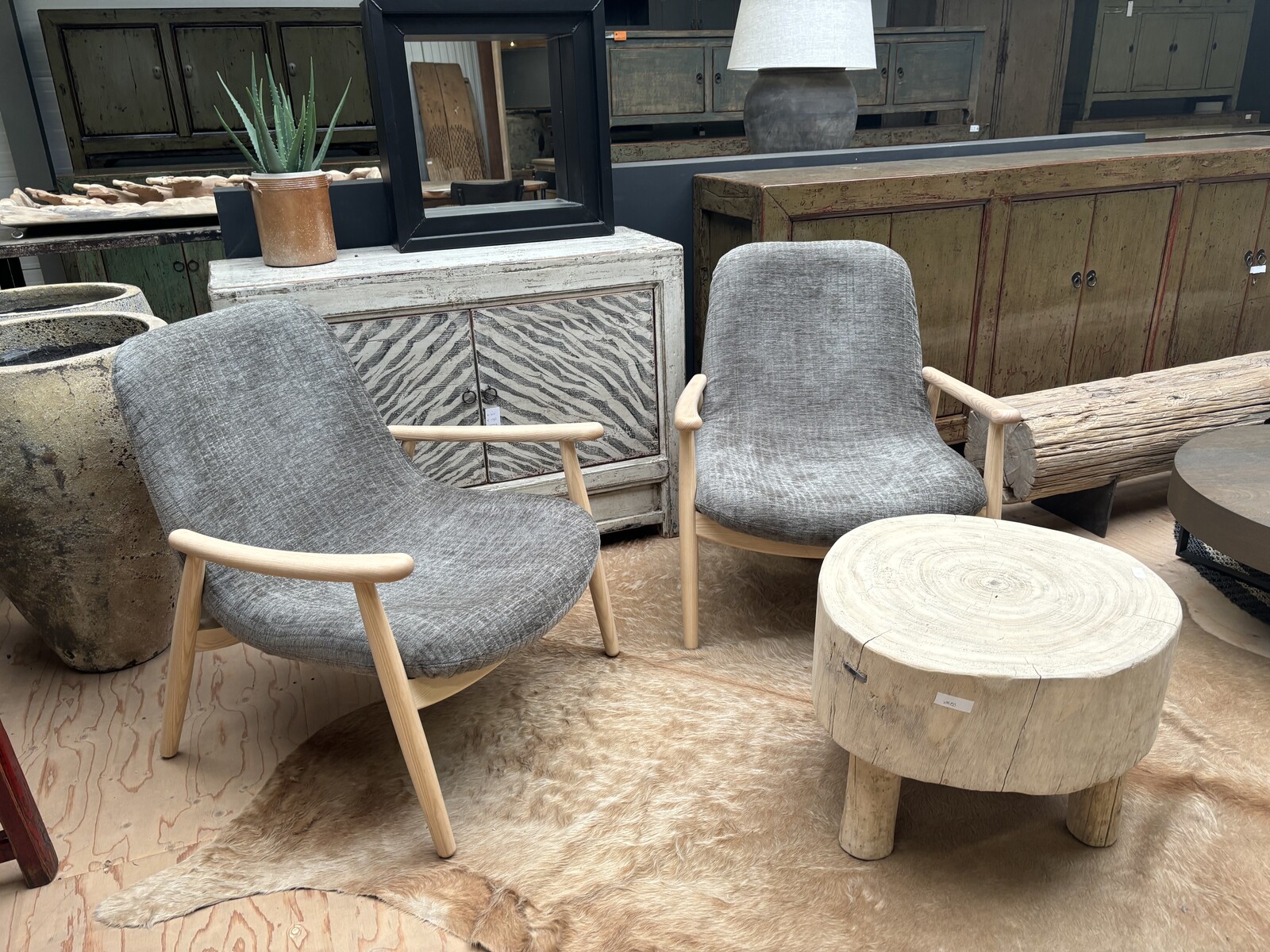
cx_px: 635
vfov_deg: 53.1
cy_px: 476
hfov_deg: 67.3
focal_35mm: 26
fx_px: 954
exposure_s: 1/100
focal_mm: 5.96
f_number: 1.6
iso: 125
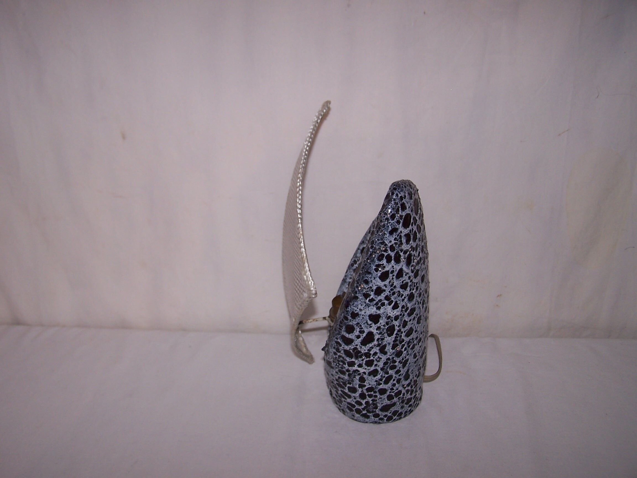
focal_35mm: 38
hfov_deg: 49.0
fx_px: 699
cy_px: 239
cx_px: 318
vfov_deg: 37.7
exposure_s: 1/60
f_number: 2.8
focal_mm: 6.3
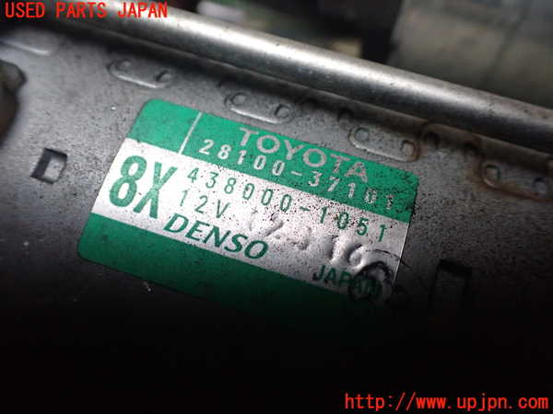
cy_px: 207
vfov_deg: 46.8
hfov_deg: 60.0
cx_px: 276
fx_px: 479
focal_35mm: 30
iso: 800
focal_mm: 5.4
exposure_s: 1/60
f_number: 2.3
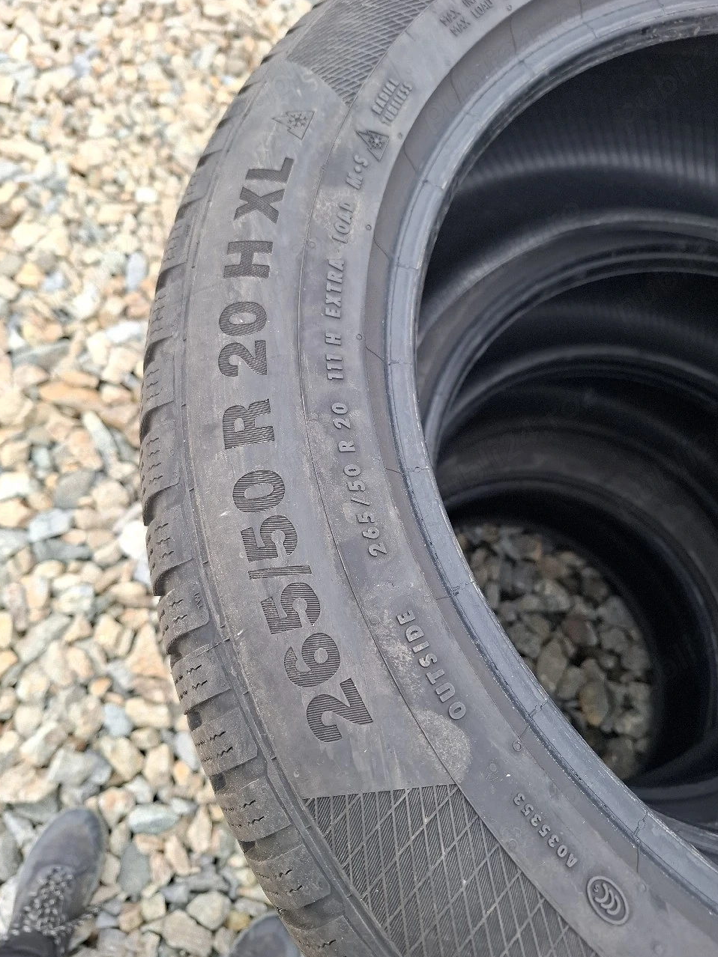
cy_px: 485
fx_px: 664
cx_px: 356
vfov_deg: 71.6
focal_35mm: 24
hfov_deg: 56.8
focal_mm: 5.54
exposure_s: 1/103
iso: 50
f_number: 1.8
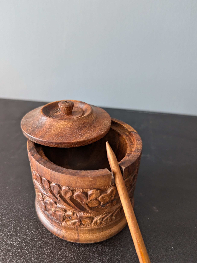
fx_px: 190
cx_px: 94
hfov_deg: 54.9
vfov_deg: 69.4
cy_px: 131
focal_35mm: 25
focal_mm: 6.81
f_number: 1.85
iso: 83
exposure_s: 1/71.4
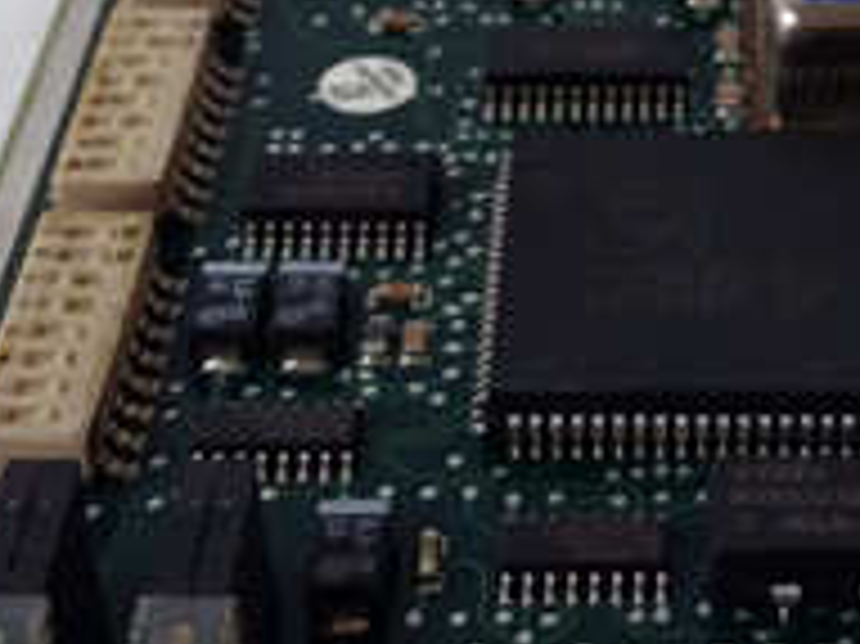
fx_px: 2110
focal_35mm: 85
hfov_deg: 22.7
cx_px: 711
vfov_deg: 17.3
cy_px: 216
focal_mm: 3.79
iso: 432
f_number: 2
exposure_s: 1/33
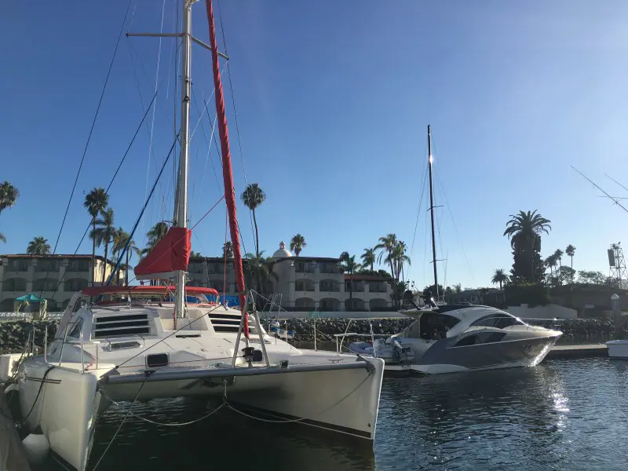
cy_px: 236
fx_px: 526
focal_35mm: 29
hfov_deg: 61.7
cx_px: 314
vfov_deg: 48.2
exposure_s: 1/2198
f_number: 2.2
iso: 25
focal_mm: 4.15
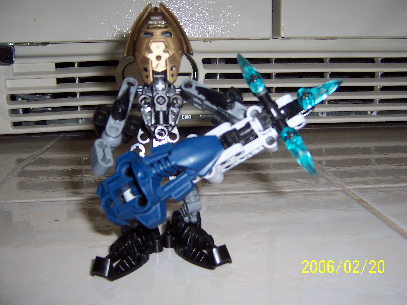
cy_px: 152
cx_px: 204
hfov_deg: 51.4
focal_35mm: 36
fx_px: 423
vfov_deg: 39.7
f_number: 2.8
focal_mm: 5.6
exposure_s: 1/60
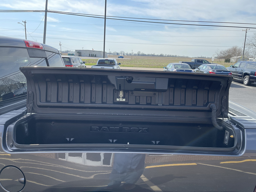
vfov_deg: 54.9
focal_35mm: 25
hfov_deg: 69.4
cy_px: 96
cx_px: 128
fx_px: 185
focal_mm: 5.1
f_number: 1.6
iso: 32
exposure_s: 1/1689
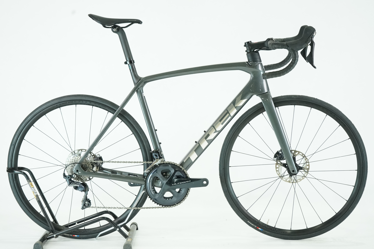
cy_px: 124
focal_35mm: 70
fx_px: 727
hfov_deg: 28.8
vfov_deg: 19.5
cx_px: 187
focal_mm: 70
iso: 2500
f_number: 5.6
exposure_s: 1/200
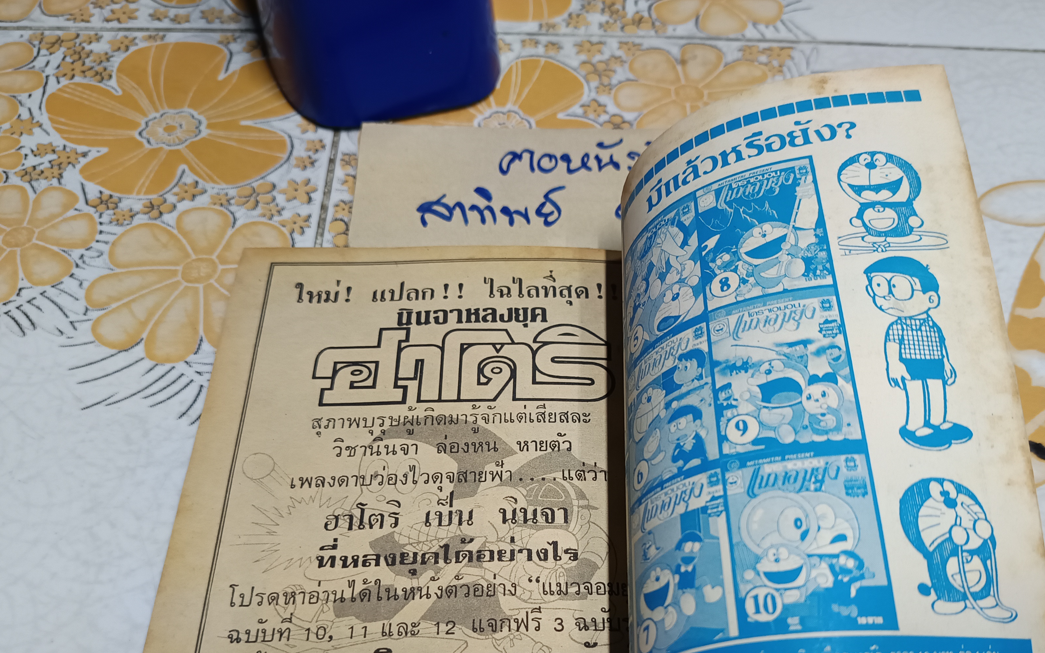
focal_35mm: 32
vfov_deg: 38.5
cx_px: 587
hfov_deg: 59.5
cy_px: 483
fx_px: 911
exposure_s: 1/33.3
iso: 1212
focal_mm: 5.31
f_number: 1.7
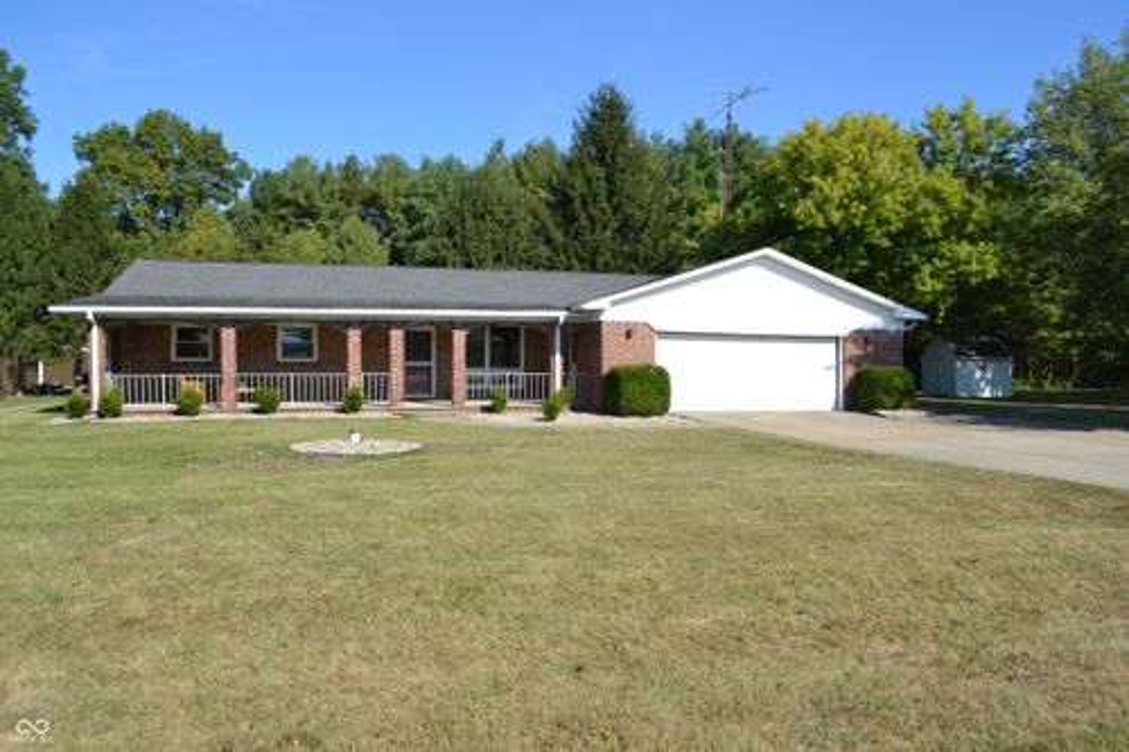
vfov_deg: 47.9
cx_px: 564
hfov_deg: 67.4
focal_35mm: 27
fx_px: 846
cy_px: 376
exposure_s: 1/250
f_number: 8
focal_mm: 18
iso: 100
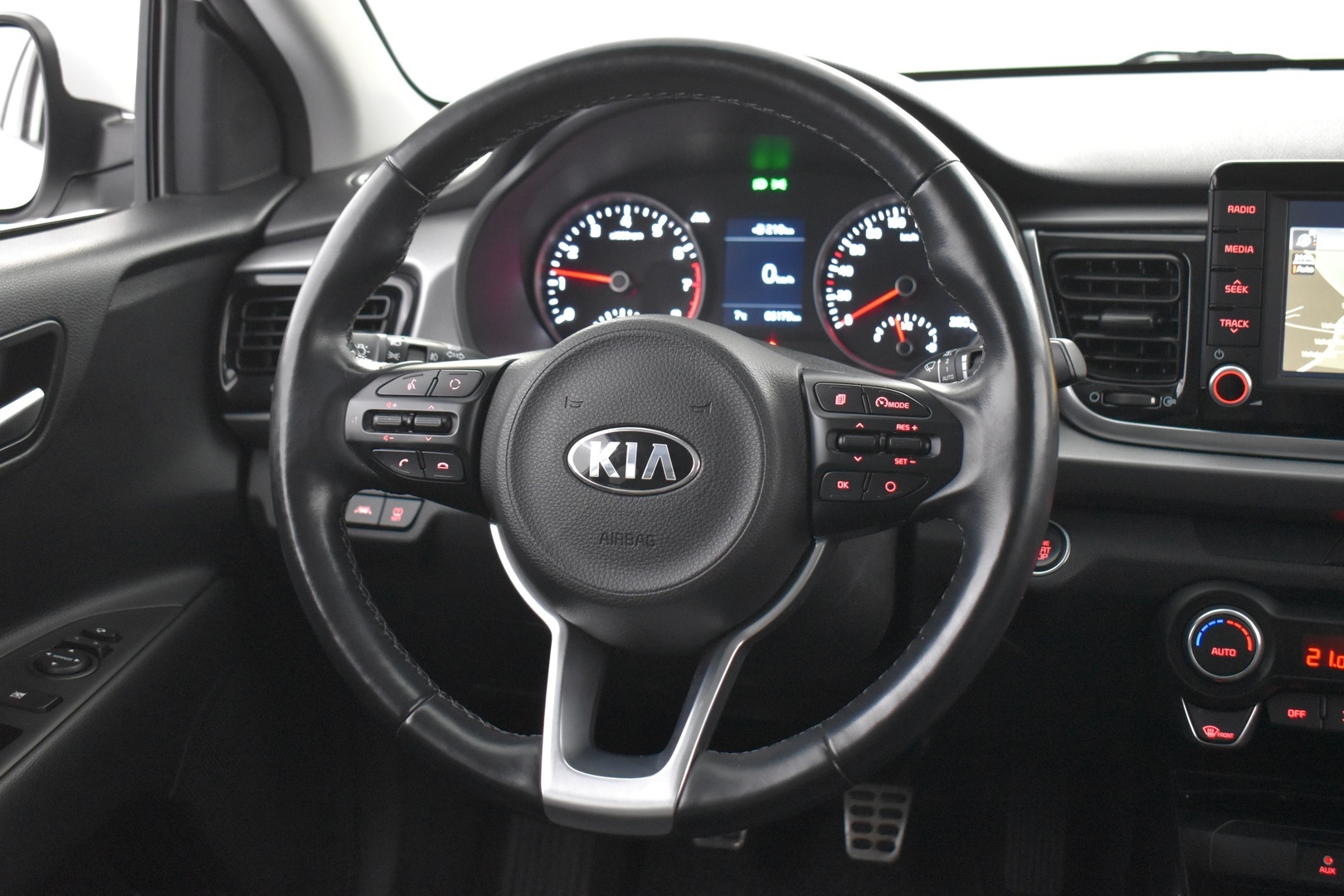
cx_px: 672
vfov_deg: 29.9
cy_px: 448
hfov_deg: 43.6
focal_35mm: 45
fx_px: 1680
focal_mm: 30
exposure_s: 1/15
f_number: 4.2
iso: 3200
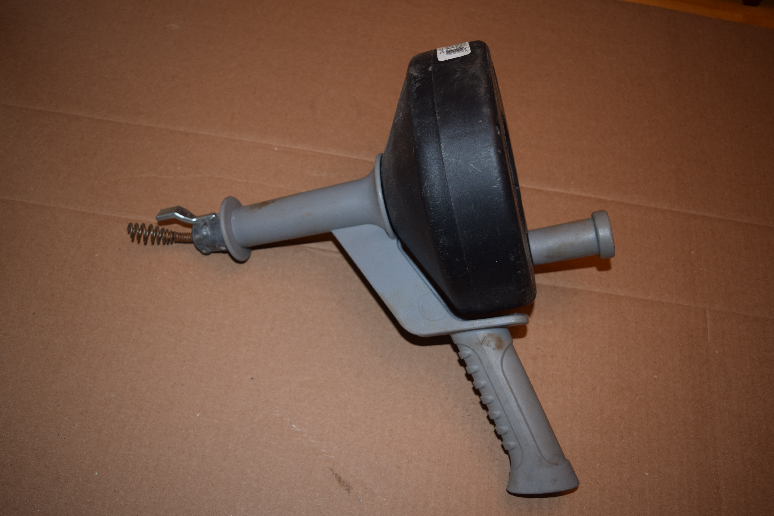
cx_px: 387
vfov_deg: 38.4
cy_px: 258
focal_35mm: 34
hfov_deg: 55.1
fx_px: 742
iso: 360
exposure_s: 1/60
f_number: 3.8
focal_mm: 23
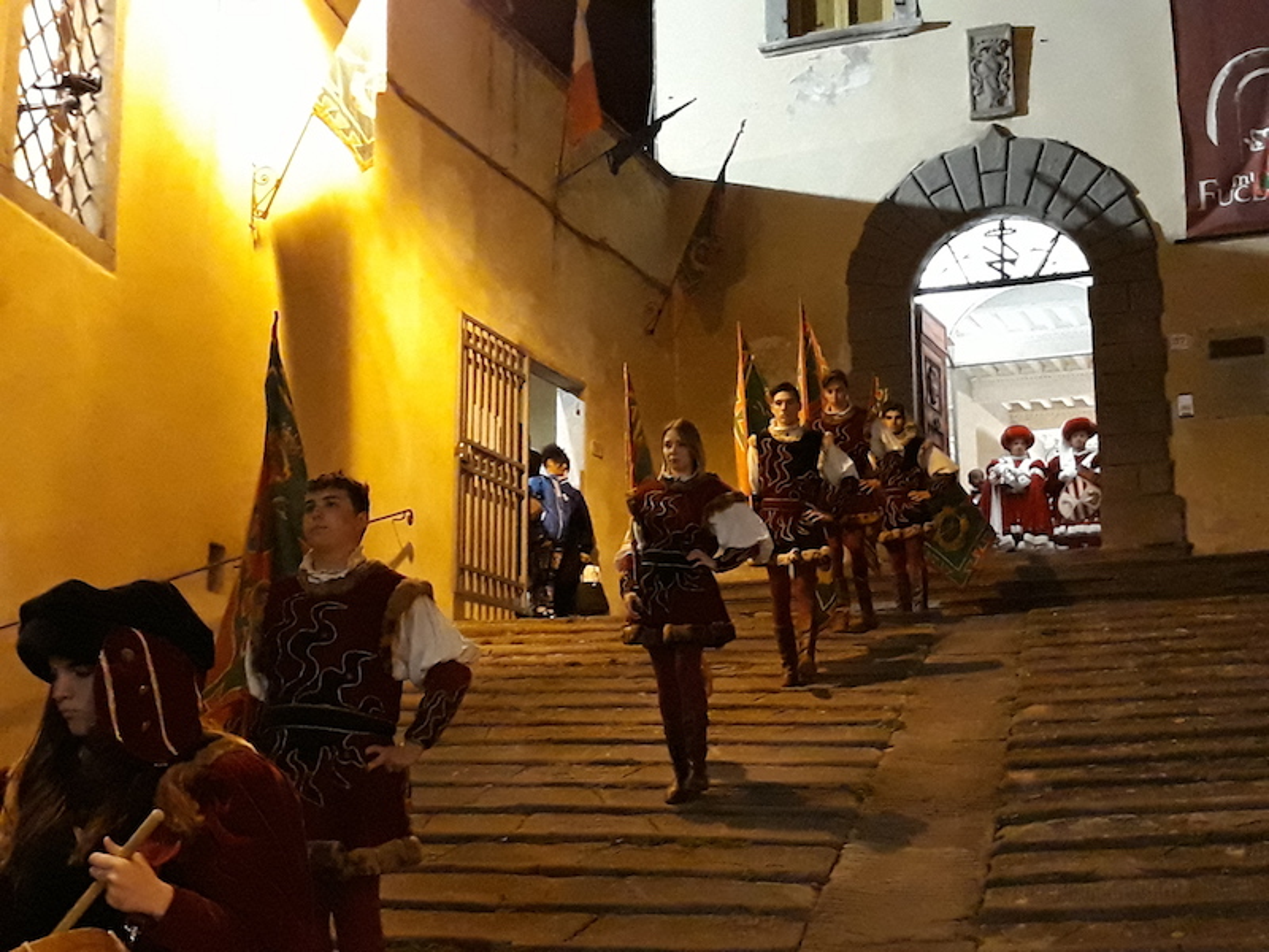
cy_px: 476
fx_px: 990
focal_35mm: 27
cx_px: 634
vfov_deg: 51.4
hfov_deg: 65.3
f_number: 1.7
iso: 640
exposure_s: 1/25
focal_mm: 3.71
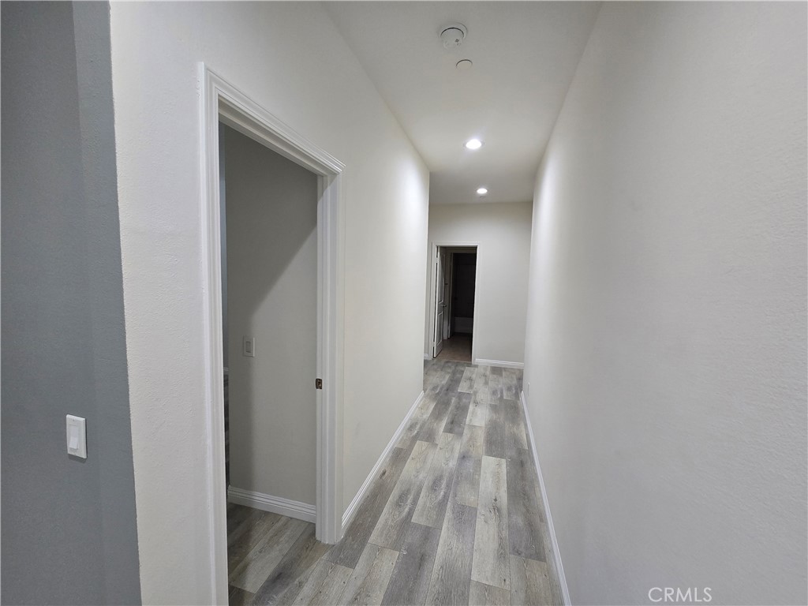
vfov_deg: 89.9
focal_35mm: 13
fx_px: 303
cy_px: 303
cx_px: 404
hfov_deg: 106.2
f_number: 2.2
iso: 160
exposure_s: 1/60
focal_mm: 2.2
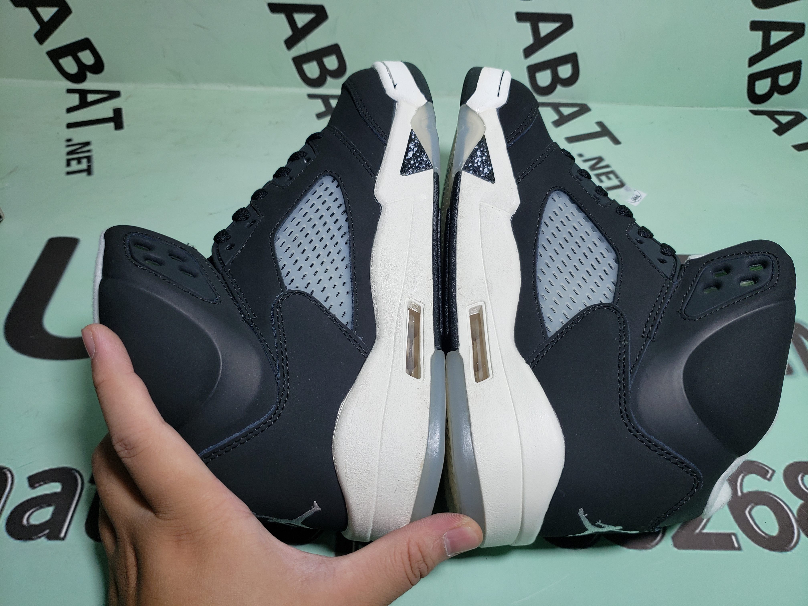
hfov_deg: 67.3
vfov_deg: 53.1
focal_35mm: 26
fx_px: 607
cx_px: 404
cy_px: 303
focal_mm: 4.3
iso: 50
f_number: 1.5
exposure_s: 1/441
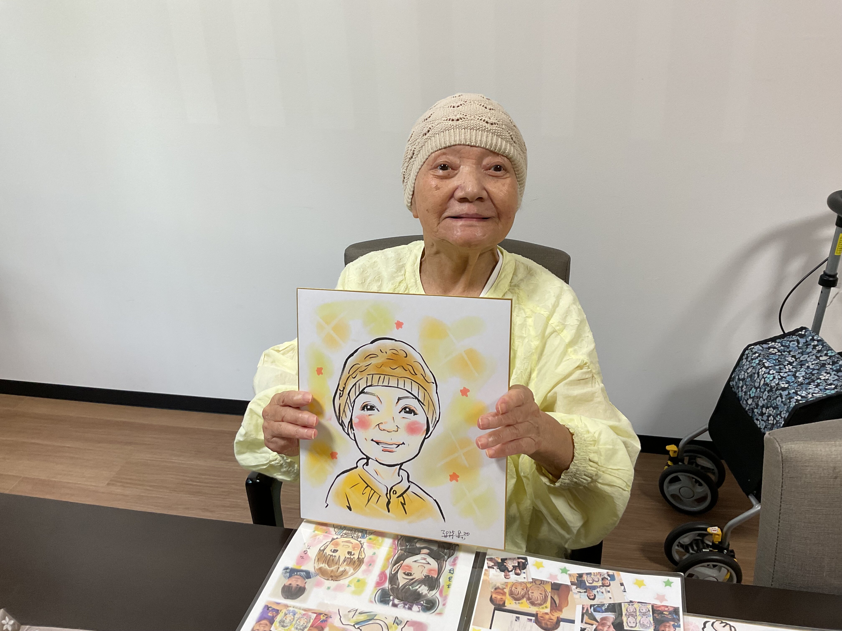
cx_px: 421
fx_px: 705
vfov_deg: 48.2
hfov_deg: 61.7
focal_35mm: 29
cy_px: 316
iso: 50
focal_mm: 3
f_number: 1.8
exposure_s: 1/60
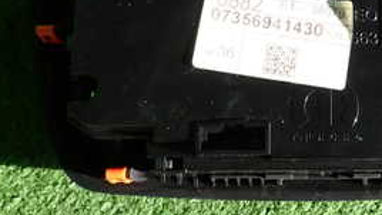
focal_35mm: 61
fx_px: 618
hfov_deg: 33.4
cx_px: 301
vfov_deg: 19.5
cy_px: 41
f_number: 2.8
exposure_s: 1/400
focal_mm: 4.5
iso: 100
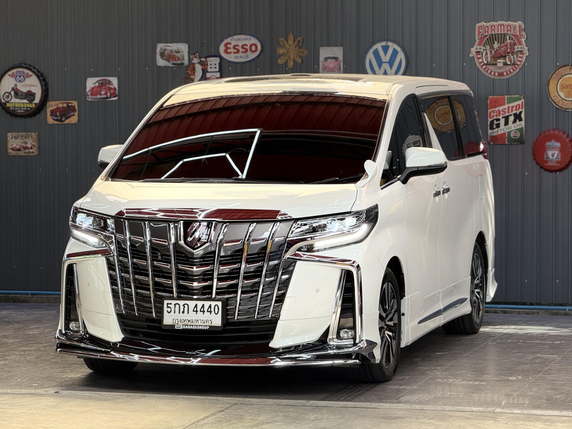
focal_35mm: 122
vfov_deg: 12.1
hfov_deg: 16.1
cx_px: 281
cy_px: 215
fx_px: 2016
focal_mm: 15.66
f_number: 2.8
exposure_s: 1/135
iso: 64
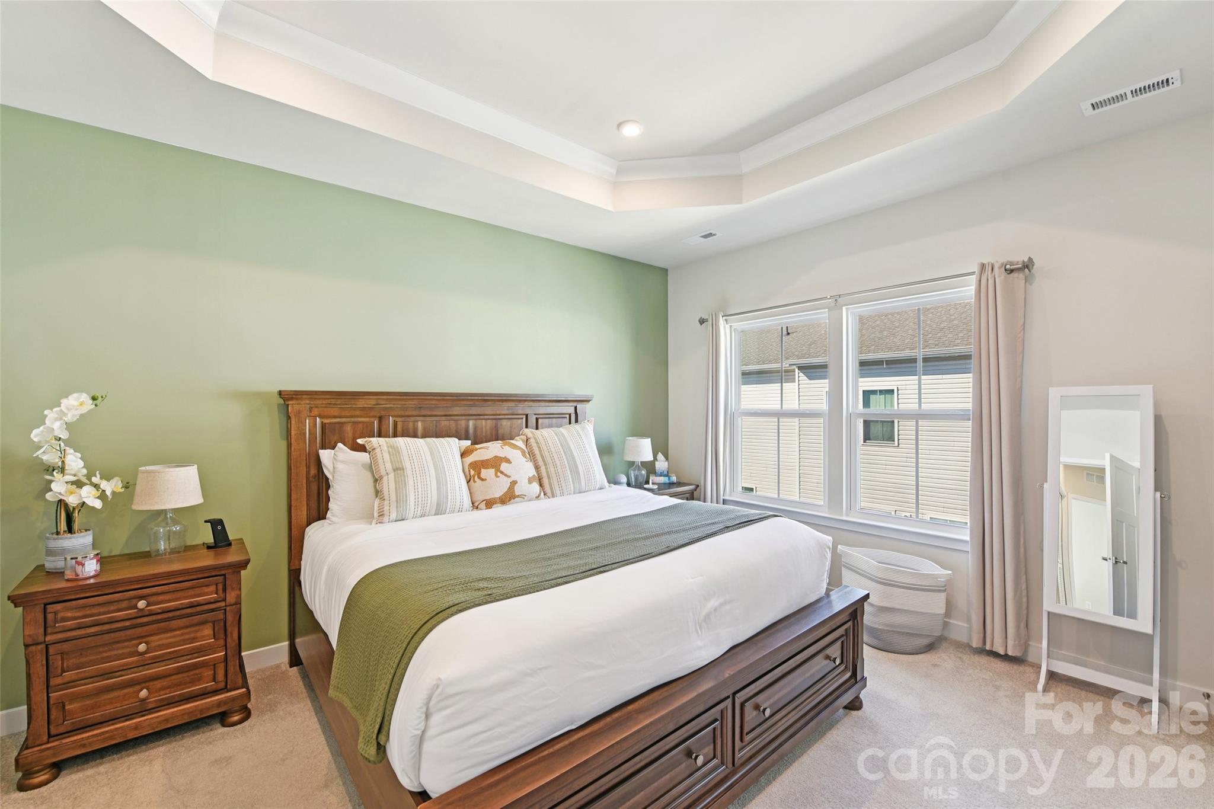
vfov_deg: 81.2
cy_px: 404
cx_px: 607
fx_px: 472
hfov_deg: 104.3
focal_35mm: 14
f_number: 8
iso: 200
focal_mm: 14
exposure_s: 1/50
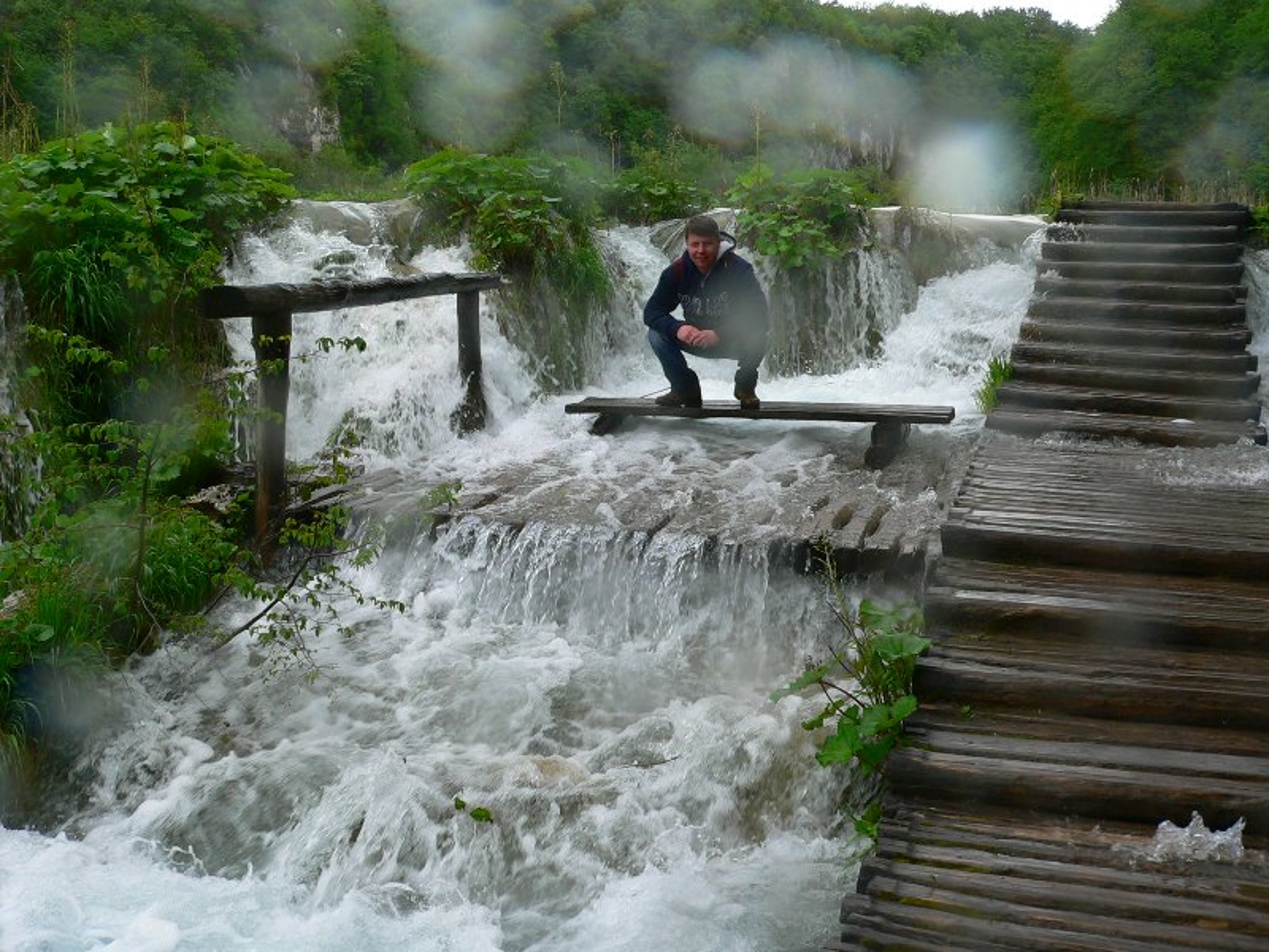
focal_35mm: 36
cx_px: 634
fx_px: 1320
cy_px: 476
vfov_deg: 39.7
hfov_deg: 51.4
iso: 80
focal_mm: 6
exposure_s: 1/125
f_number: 4
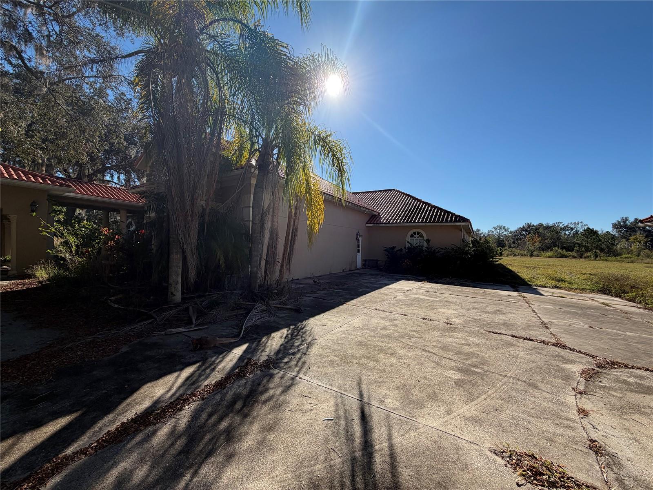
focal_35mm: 14
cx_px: 326
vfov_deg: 85.7
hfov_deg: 102.1
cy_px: 245
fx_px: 264
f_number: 2.2
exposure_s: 1/770
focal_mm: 2.22
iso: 25
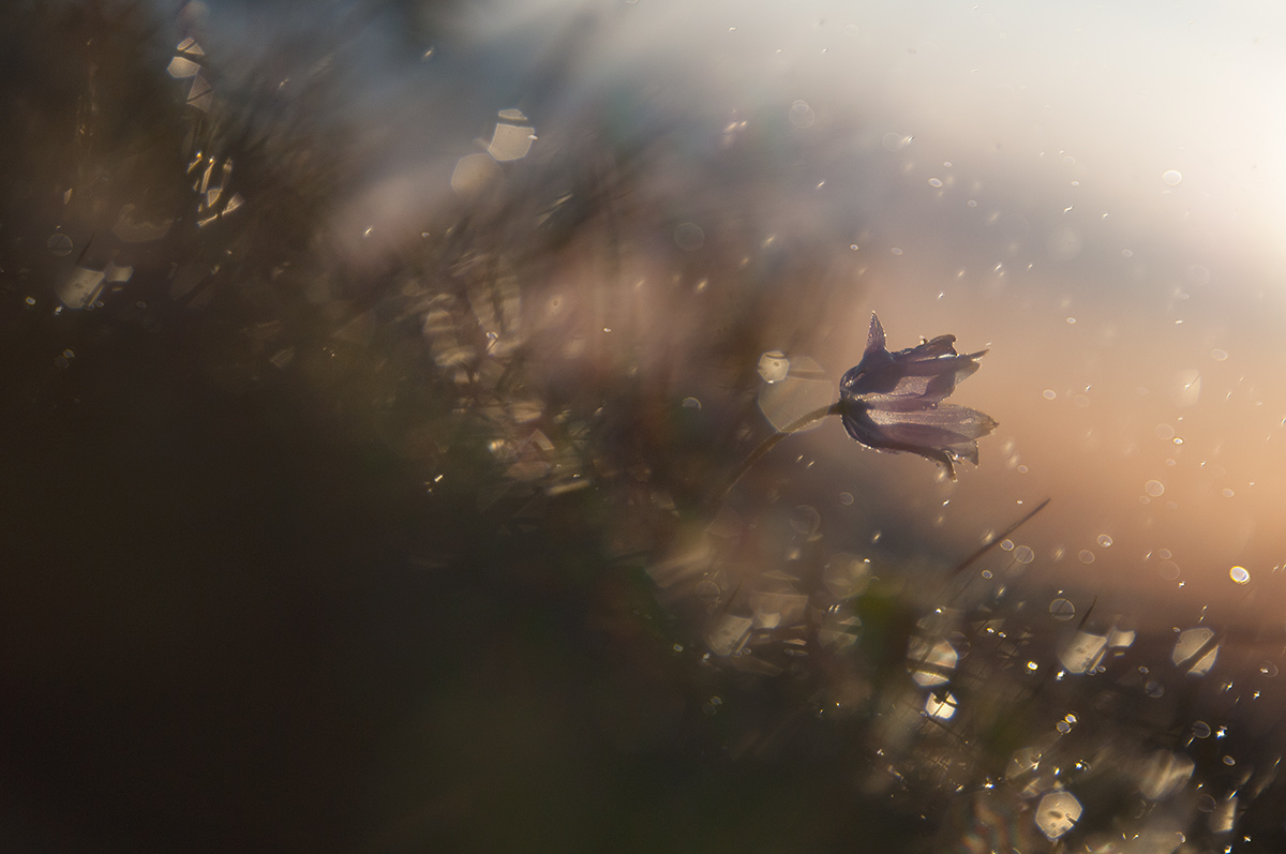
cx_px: 643
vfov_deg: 4.6
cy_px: 427
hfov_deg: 6.9
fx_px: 10703
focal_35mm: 300
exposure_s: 1/8000
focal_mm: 200
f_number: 2.8
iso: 200
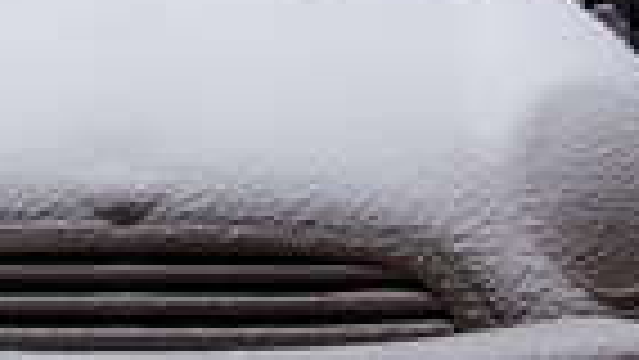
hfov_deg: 16.2
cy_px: 81
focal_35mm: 131
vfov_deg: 9.3
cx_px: 99
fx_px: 2220
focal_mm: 6.3
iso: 80
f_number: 2.8
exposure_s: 1/100
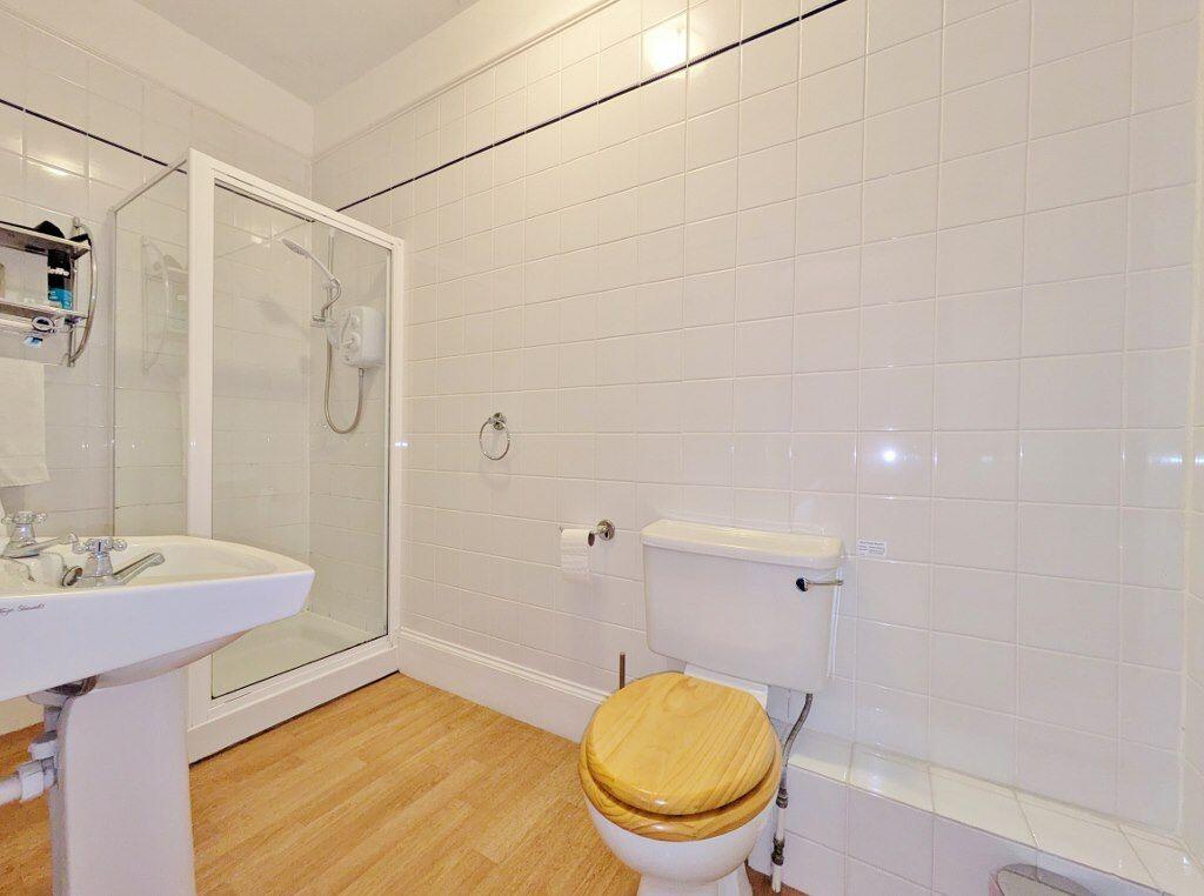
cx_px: 602
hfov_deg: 102.2
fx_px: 486
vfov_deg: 85.4
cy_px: 448
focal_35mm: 14
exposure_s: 1/100
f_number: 2.2
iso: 627
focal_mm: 1.83
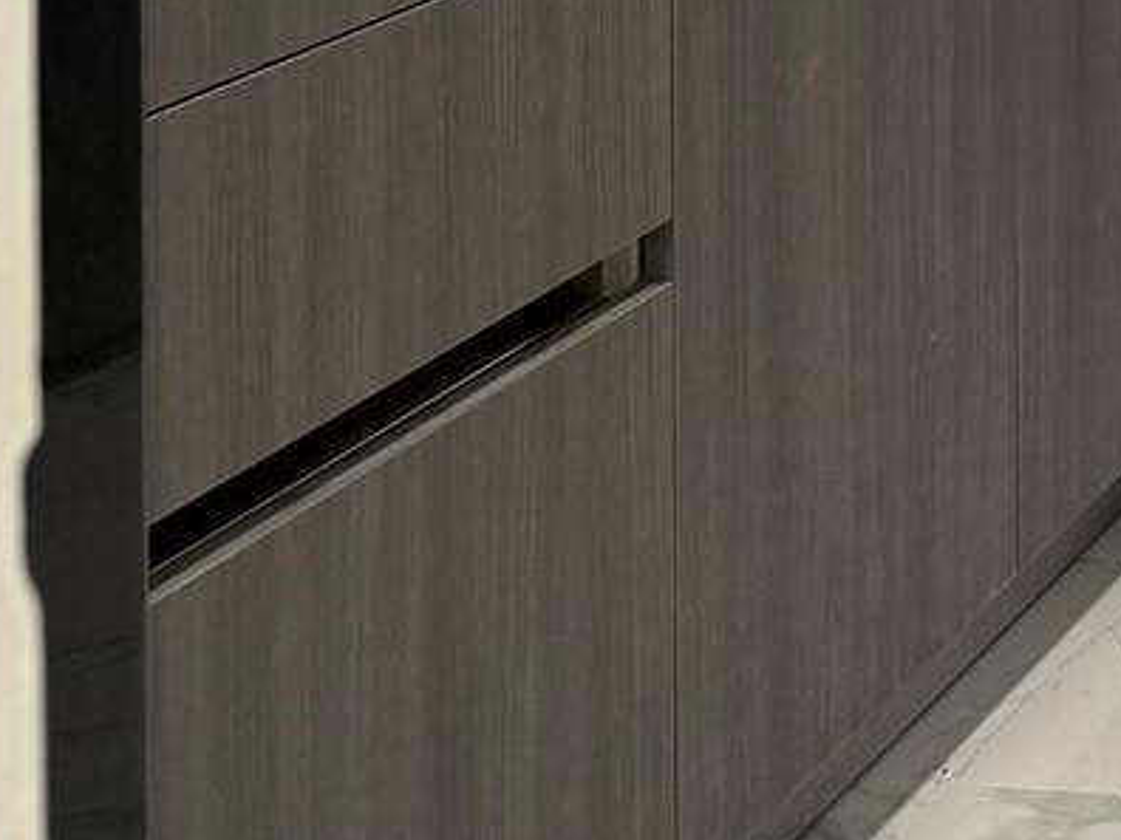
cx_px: 2132
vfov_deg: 13.2
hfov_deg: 16.3
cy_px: -826
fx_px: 3141
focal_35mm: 97
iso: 160
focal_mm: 6.76
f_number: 1.78
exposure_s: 1/120
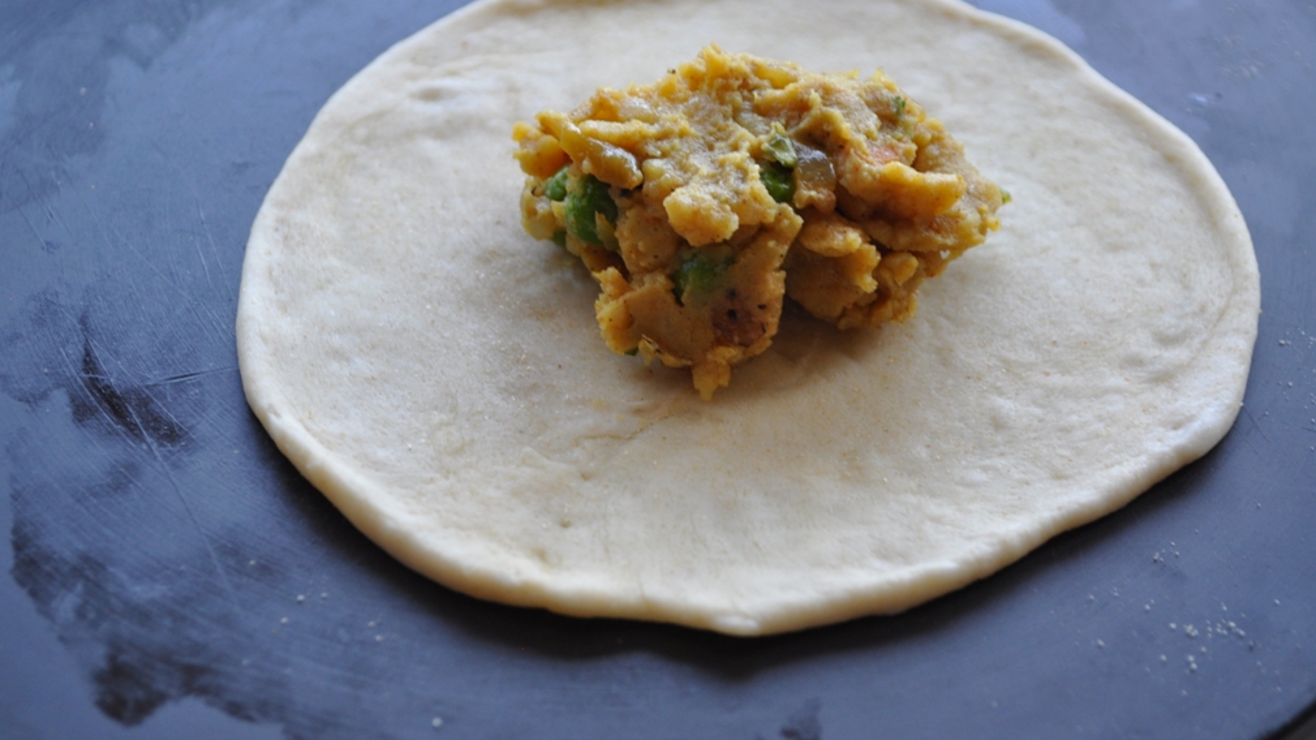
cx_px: 651
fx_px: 2443
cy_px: 360
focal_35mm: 70
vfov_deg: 17.2
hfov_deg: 30.2
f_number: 5.6
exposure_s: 1/60
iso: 450
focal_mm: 44
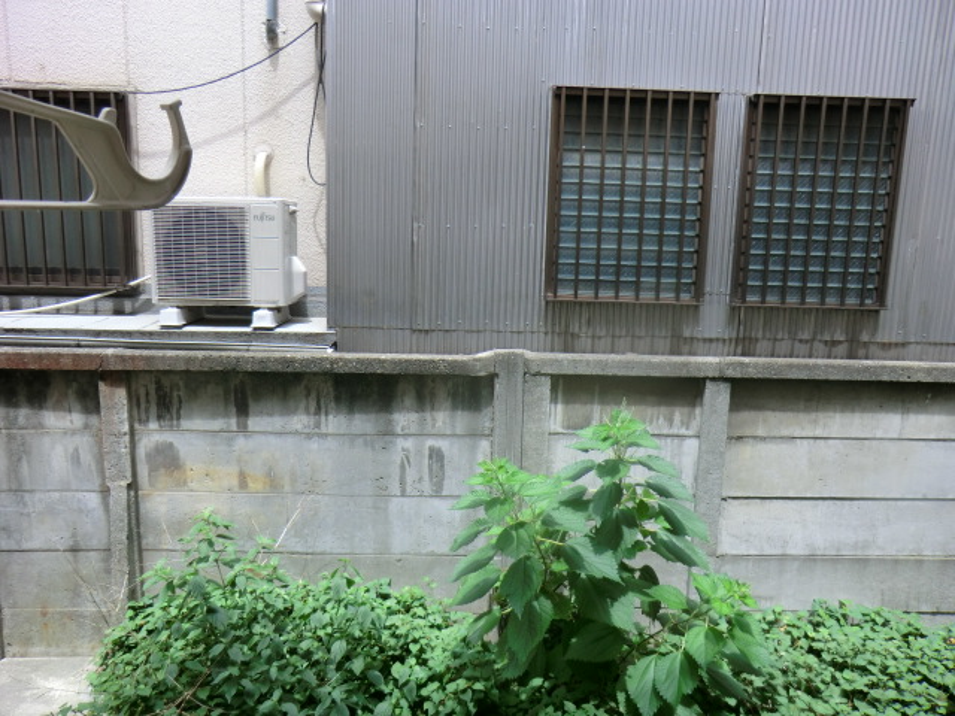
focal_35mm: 24
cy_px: 358
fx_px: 662
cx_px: 478
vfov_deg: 56.8
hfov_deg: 71.6
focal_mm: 4.3
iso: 80
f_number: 3.2
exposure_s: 1/250
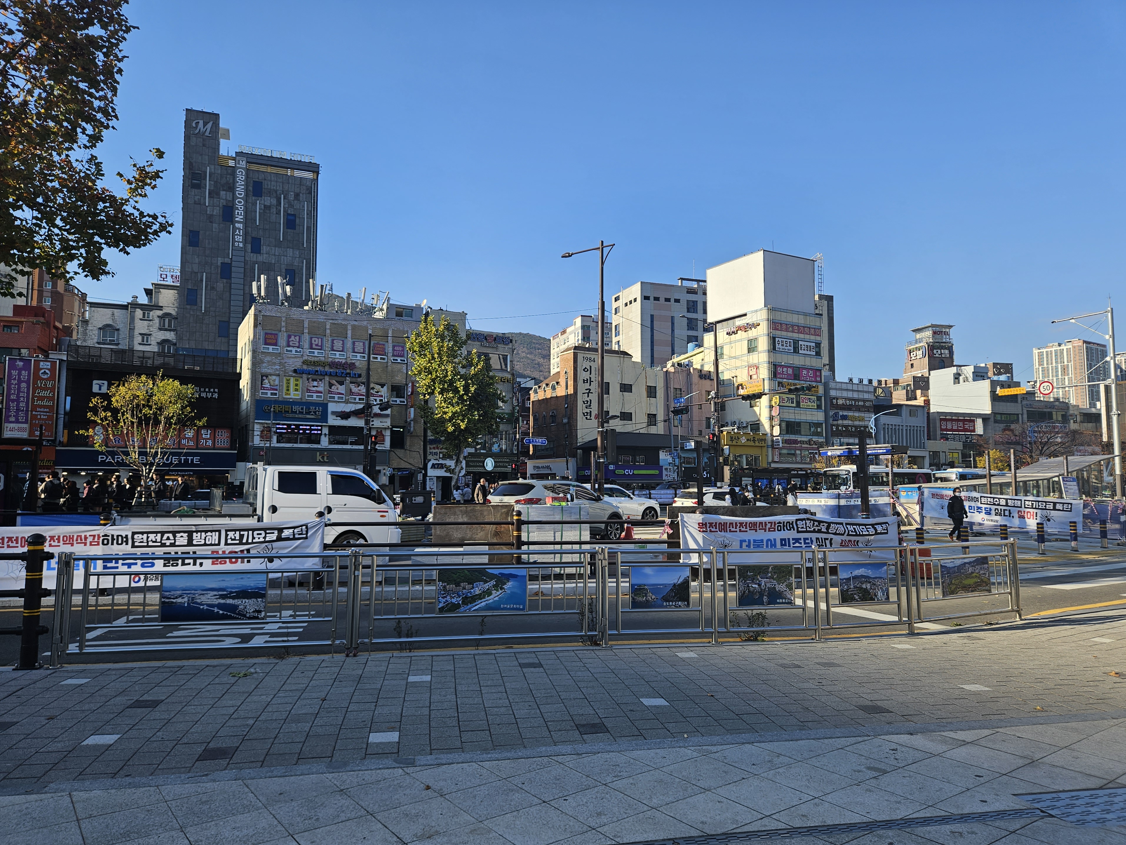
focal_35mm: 24
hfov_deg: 71.6
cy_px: 425
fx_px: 781
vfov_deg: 56.8
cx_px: 555
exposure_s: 1/1157
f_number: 1.8
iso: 25
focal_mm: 5.4
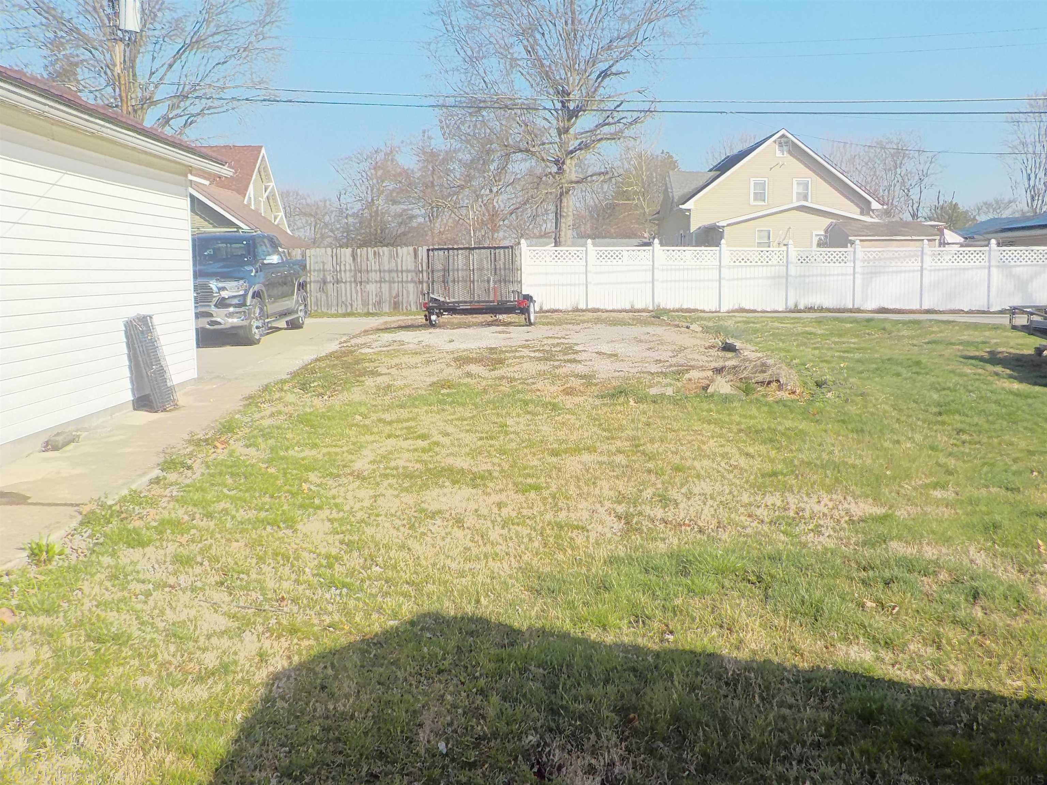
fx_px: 907
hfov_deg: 60.0
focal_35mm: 30
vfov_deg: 46.8
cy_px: 392
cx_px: 524
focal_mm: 4.1
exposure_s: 1/1600
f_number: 3.3
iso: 125
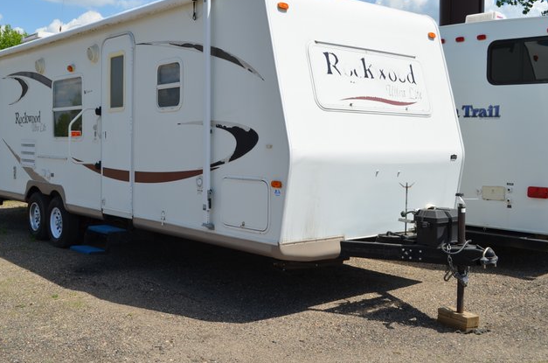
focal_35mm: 41
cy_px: 169
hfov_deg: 47.4
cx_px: 249
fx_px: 623
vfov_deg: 32.5
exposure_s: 1/320
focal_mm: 24
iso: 100
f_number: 9
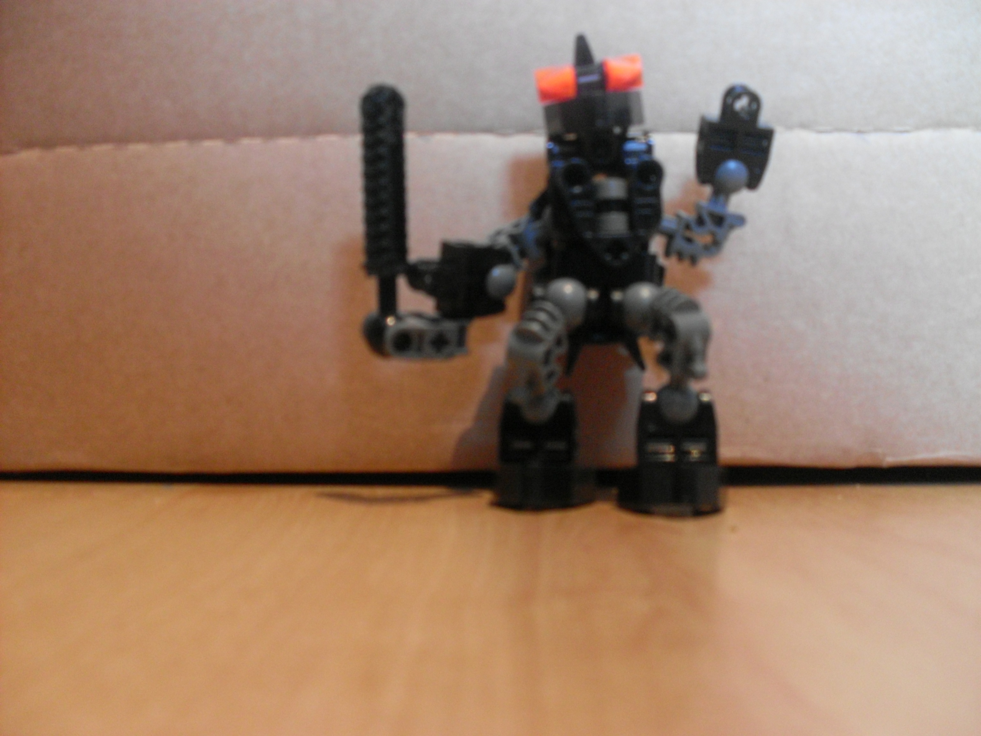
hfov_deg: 49.0
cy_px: 368
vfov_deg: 37.7
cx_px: 490
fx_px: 1077
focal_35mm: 38
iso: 400
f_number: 2.8
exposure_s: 1/3
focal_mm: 6.3
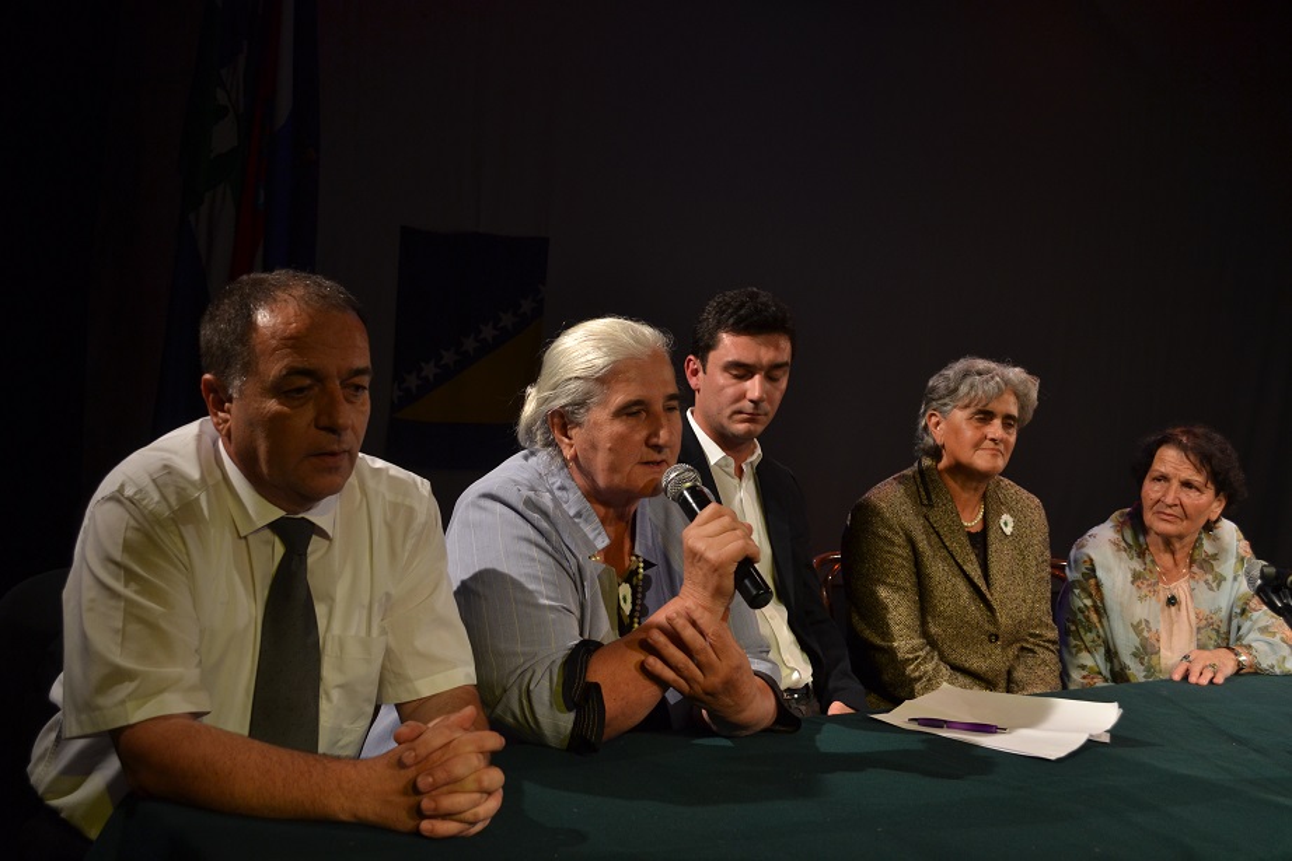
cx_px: 646
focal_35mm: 36
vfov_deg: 36.9
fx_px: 1292
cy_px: 430
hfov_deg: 53.1
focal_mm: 24
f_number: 5.6
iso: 400
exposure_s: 1/50
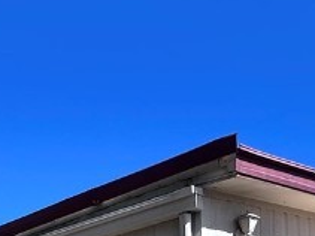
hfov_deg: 28.6
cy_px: 468
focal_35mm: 68
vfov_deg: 16.6
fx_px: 618
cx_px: 145
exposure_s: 1/2747
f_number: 2.2
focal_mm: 2.22
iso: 50
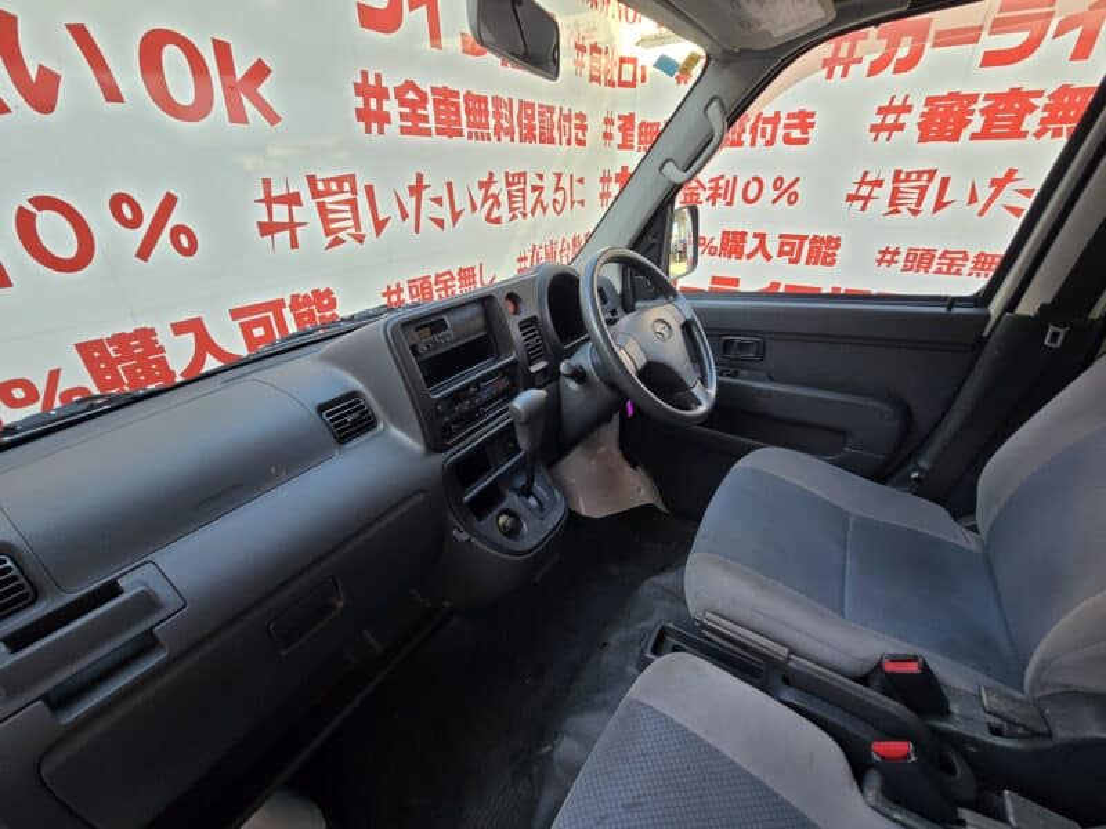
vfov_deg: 89.9
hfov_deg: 106.2
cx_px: 553
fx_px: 415
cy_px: 414
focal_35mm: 13
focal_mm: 2.2
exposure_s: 1/146
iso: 50
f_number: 2.2
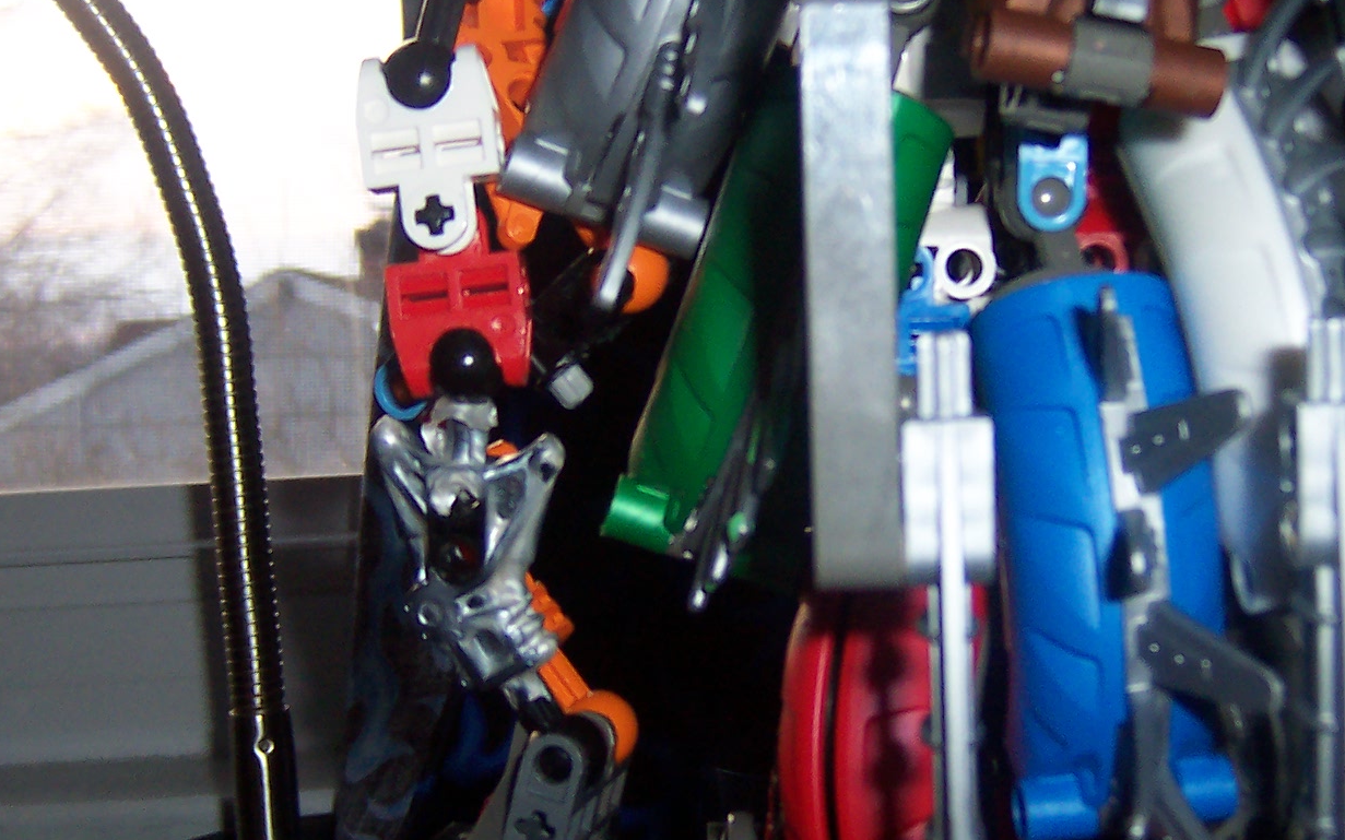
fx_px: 2309
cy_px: 451
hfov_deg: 32.4
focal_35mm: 63
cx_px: 819
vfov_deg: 20.6
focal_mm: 5.6
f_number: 2.8
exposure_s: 1/60
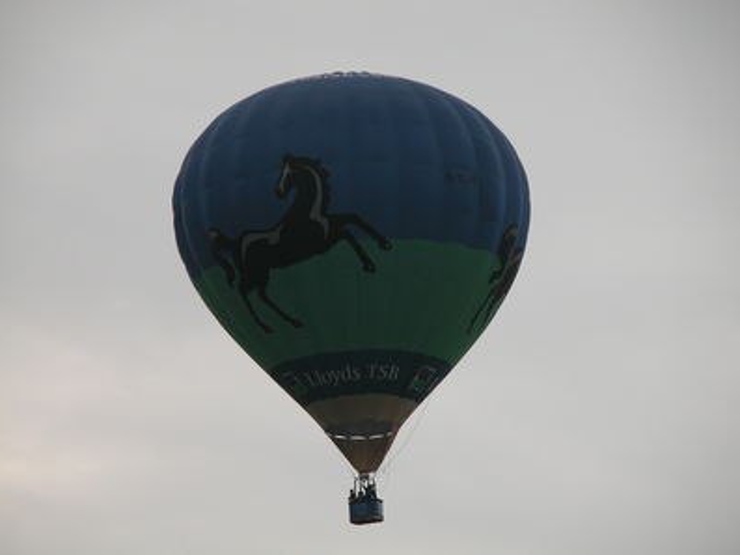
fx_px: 5154
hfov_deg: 8.2
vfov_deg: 6.2
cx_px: 369
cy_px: 278
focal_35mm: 241
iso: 100
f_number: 4.2
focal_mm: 61.5
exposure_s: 1/88.2
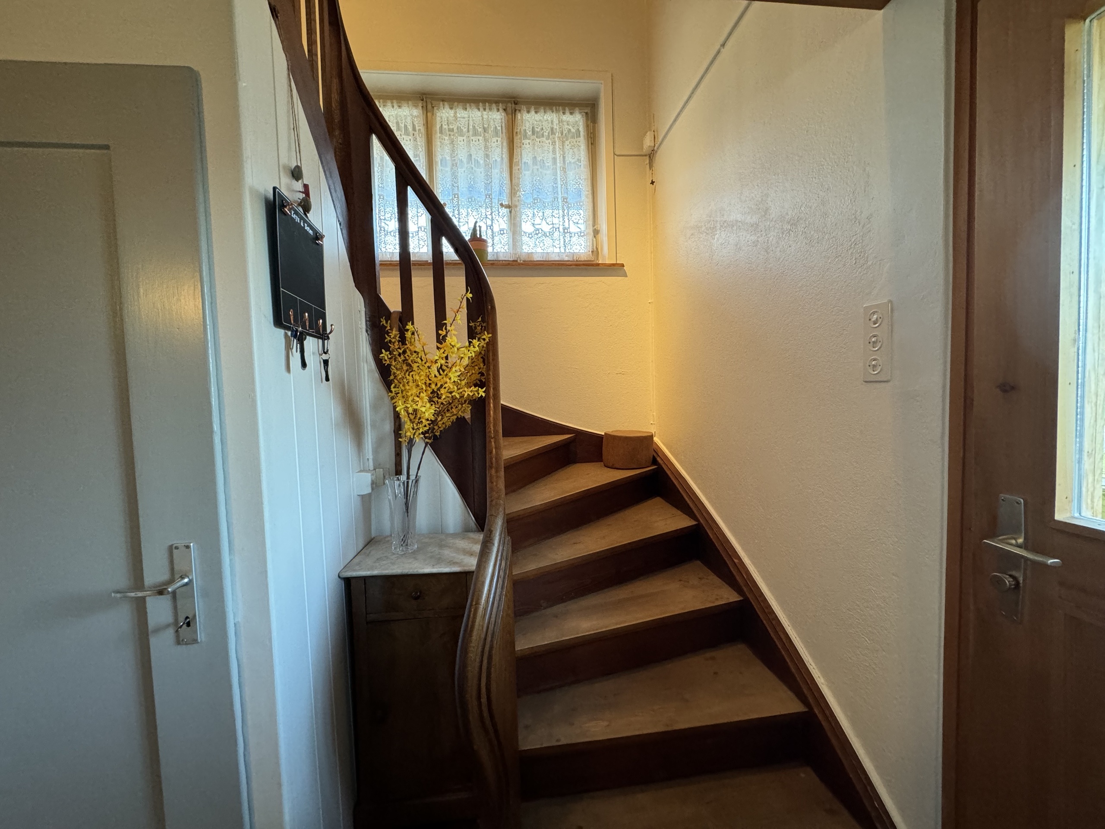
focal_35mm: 14
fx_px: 447
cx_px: 552
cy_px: 414
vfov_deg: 85.7
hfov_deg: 102.1
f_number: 2.2
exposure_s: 1/50
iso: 400
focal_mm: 2.22
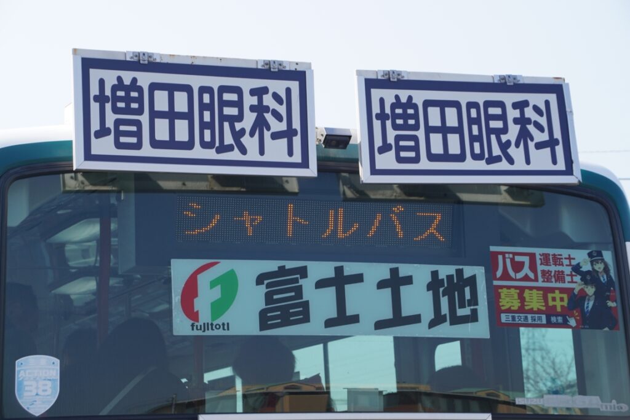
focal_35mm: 112
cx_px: 315
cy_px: 210
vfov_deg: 12.2
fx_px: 1970
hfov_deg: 18.2
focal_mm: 75
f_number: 9
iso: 100
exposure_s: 1/125
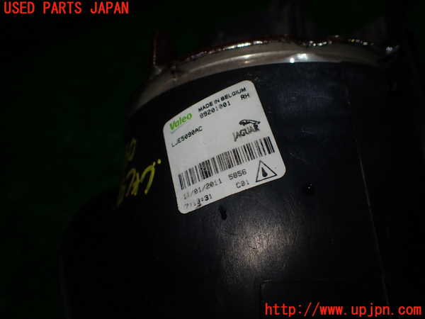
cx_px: 212
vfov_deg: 46.8
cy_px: 160
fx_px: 368
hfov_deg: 60.0
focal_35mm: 30
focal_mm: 5.4
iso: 100
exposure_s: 1/200
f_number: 2.3
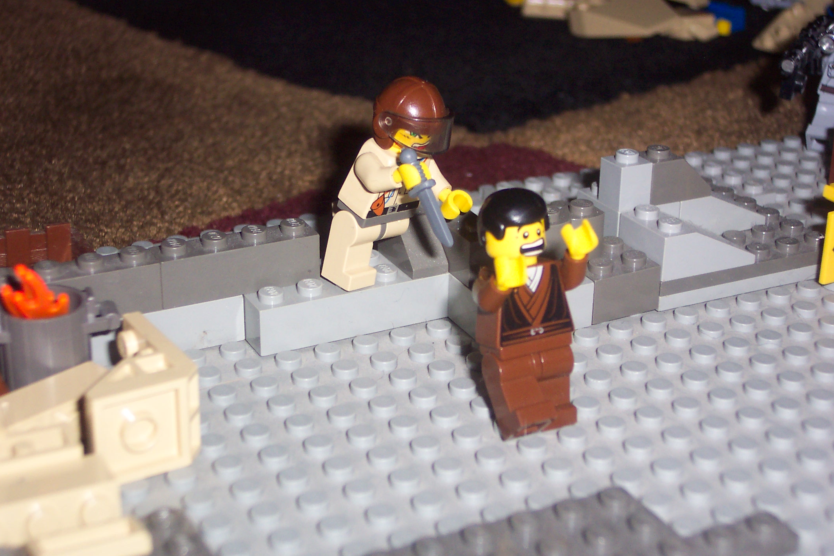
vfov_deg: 21.2
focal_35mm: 64
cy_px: 277
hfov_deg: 31.4
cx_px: 413
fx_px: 1483
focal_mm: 13.3
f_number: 3.4
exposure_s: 1/45
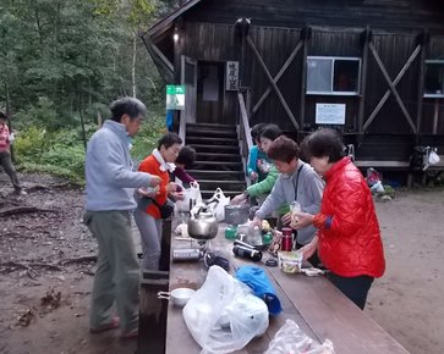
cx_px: 235
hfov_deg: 62.2
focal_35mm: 28
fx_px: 368
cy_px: 179
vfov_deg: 51.5
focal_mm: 4.6
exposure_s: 1/30
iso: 320
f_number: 3.2
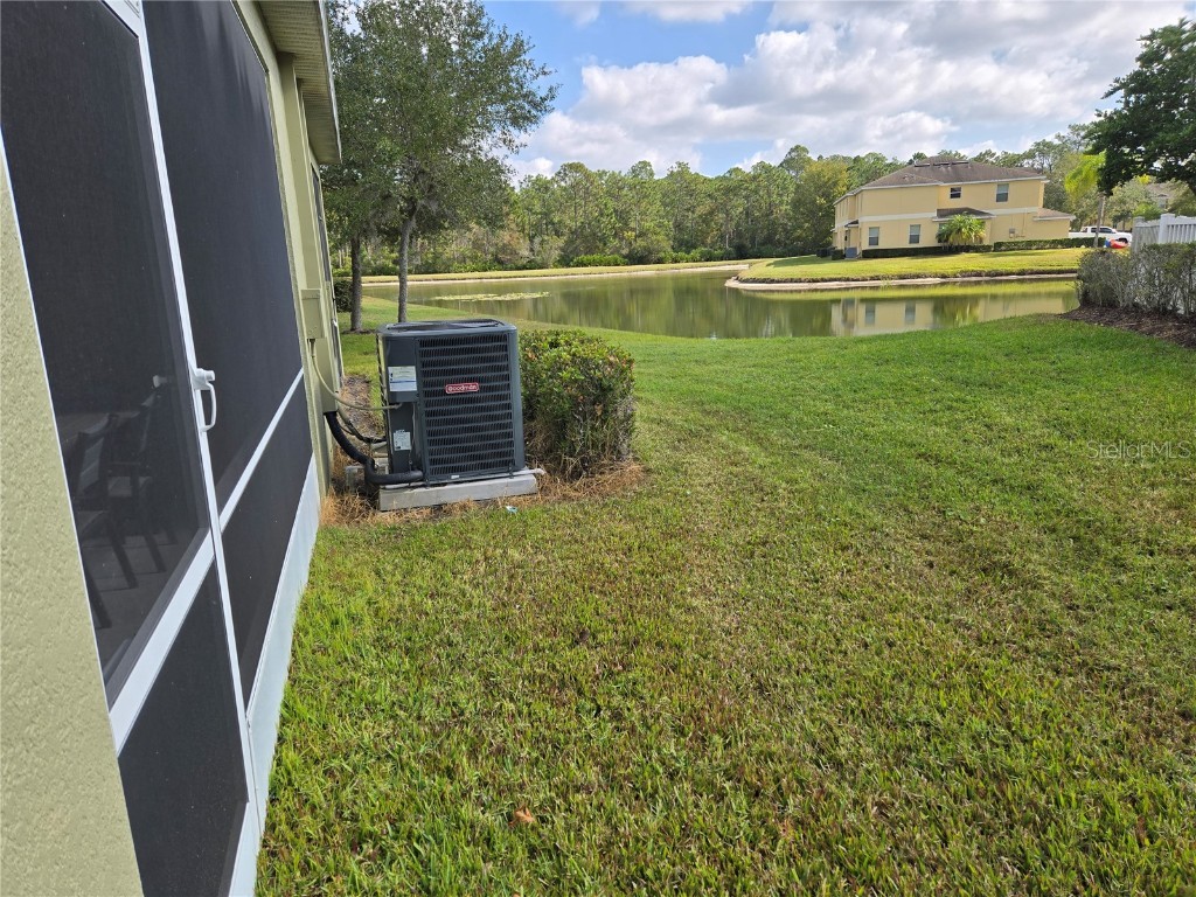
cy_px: 448
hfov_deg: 73.9
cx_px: 598
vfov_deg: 58.9
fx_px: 795
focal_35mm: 23
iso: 25
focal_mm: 5.4
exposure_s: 1/1276
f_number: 1.8
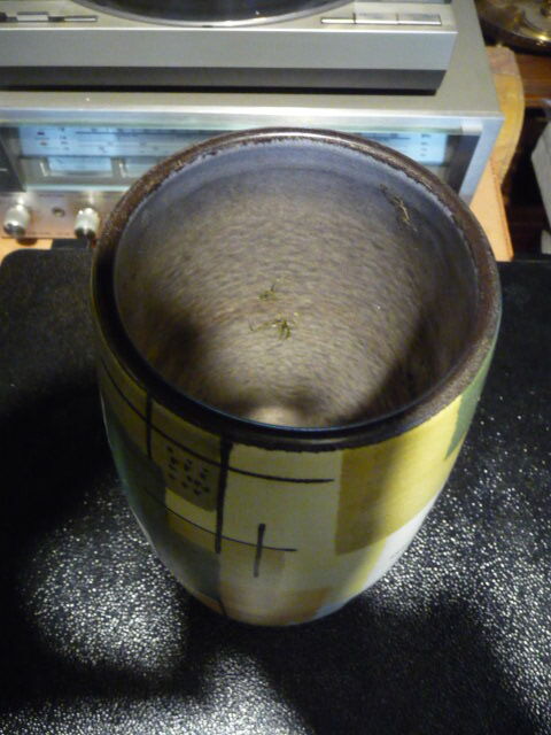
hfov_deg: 49.7
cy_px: 368
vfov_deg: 63.4
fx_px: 594
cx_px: 276
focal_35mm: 28
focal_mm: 4.7
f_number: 3.3
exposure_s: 1/15
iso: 800
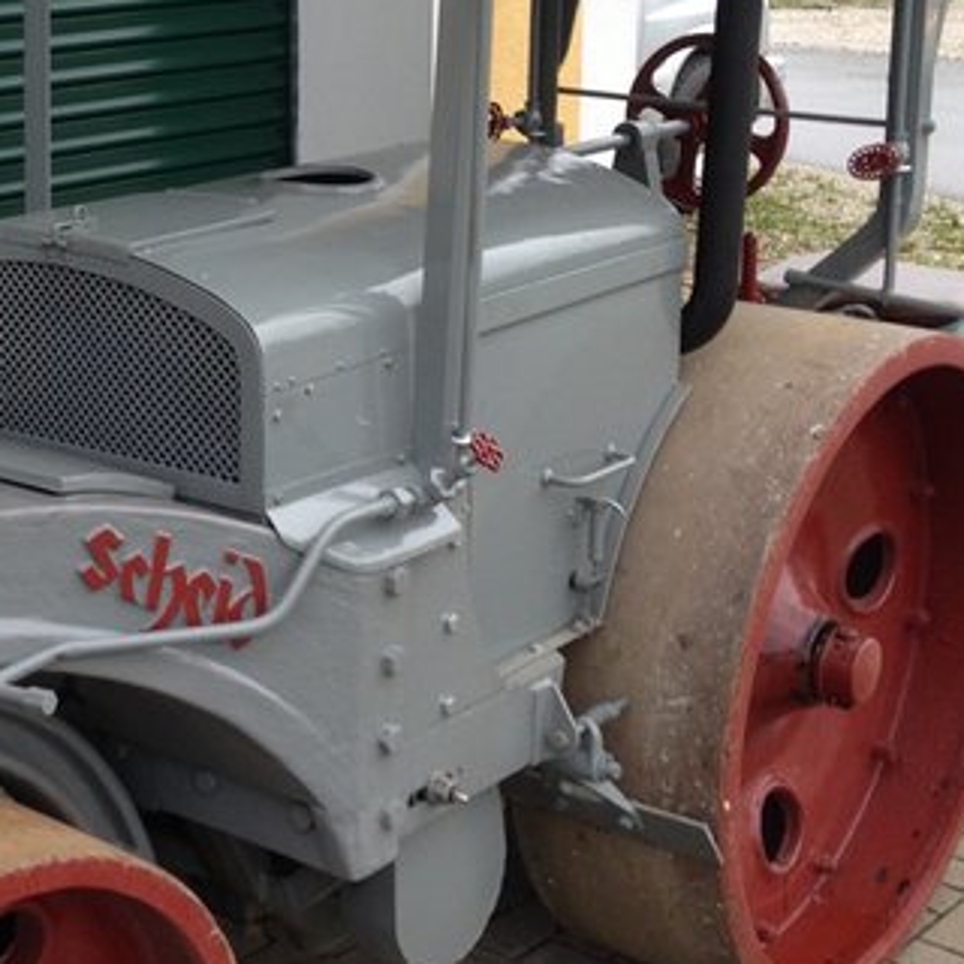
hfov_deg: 23.2
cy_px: 449
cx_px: 151
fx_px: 2300
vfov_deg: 23.7
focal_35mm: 73
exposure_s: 1/120
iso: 64
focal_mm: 4.12
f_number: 2.4
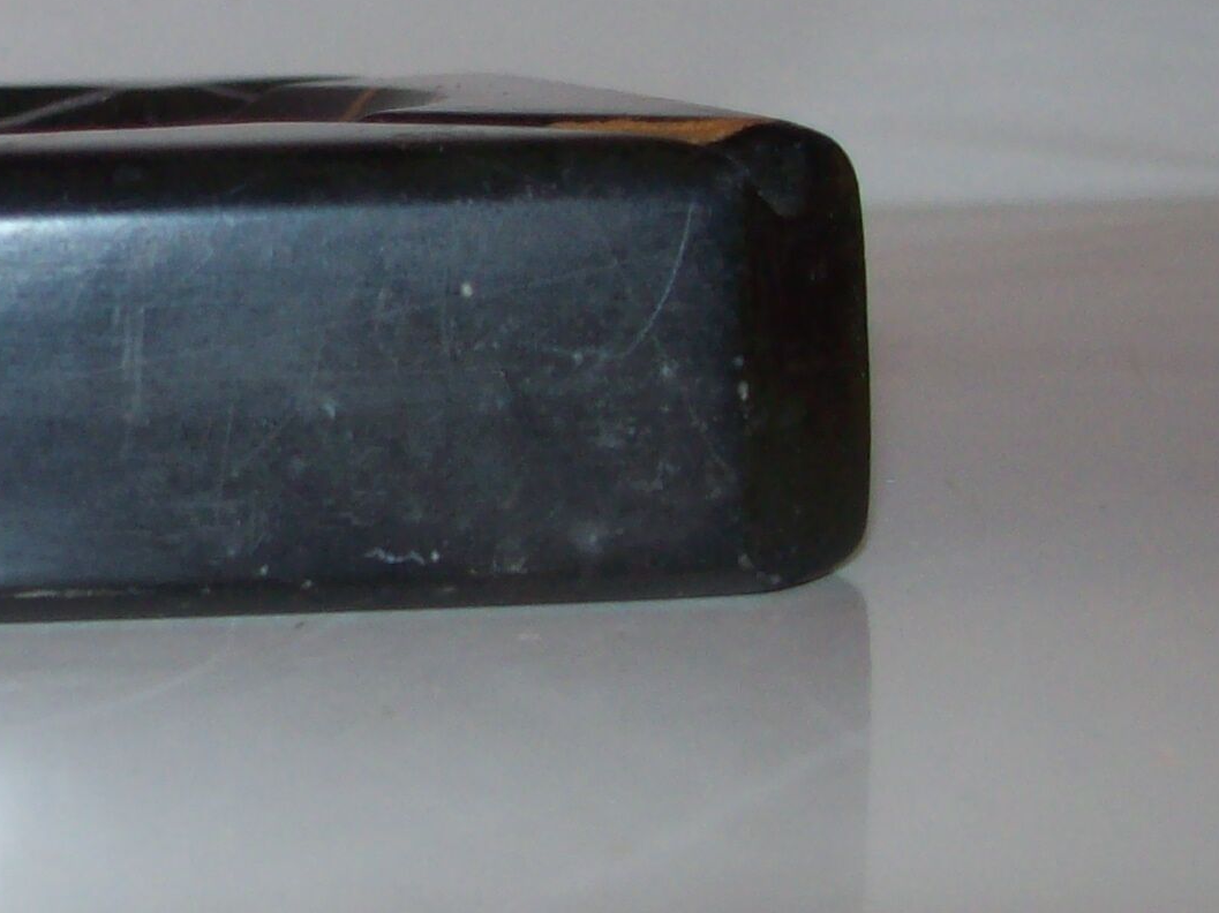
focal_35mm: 97
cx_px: -217
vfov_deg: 15.1
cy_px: 171
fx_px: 3415
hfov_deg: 19.2
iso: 80
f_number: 2.7
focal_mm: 6
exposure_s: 1/64
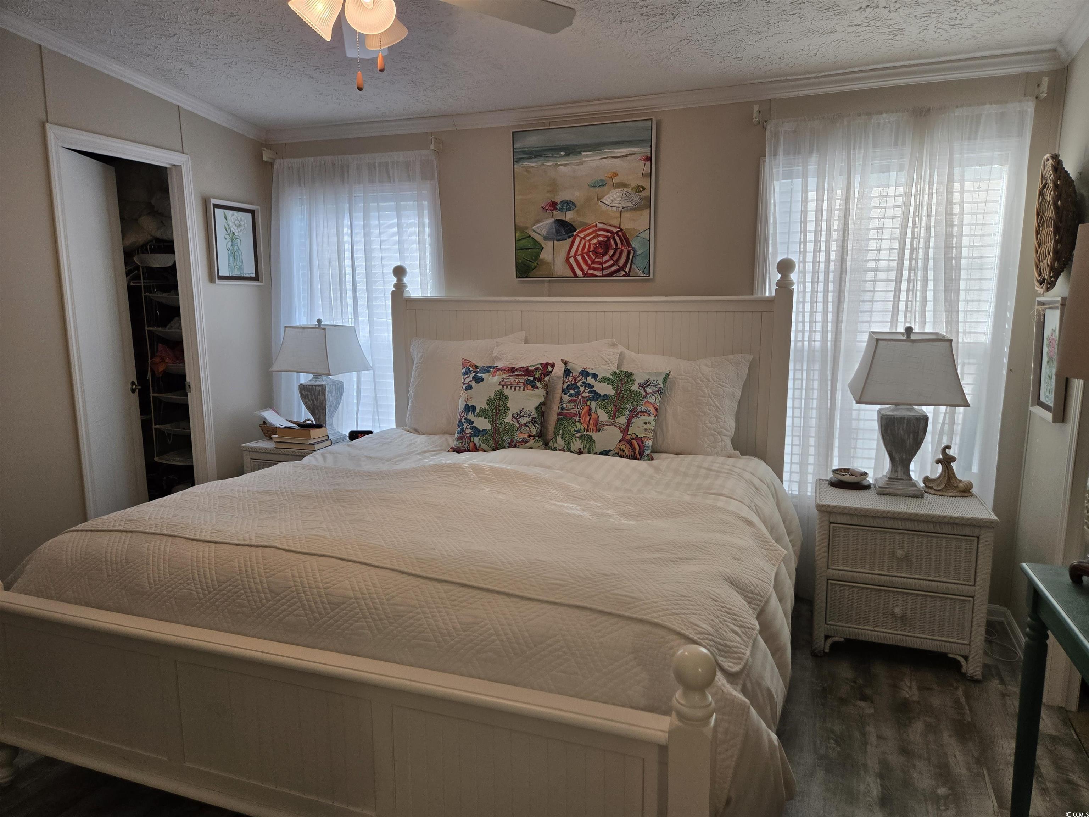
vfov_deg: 58.9
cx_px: 544
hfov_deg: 73.9
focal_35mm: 23
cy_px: 408
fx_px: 724
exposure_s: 1/120
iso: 125
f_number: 1.8
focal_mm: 5.4
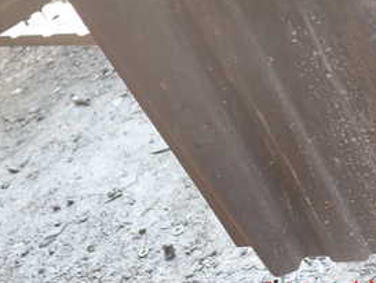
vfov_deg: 21.5
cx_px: 165
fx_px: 717
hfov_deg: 29.4
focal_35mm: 66
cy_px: 3
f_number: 2.3
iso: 100
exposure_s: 1/100
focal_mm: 5.4
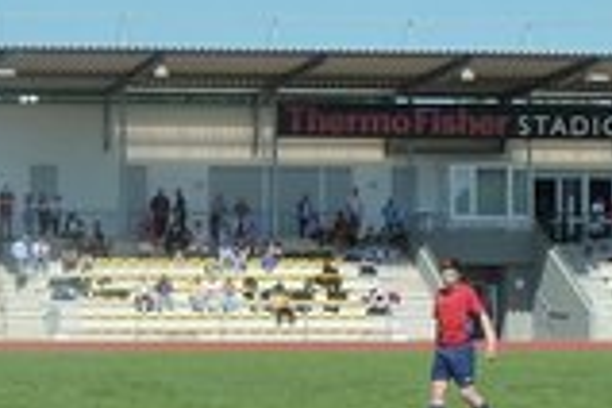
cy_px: 160
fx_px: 3111
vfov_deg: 7.5
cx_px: -92
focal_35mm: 183
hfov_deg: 11.1
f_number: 5
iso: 125
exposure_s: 1/500
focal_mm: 6.5
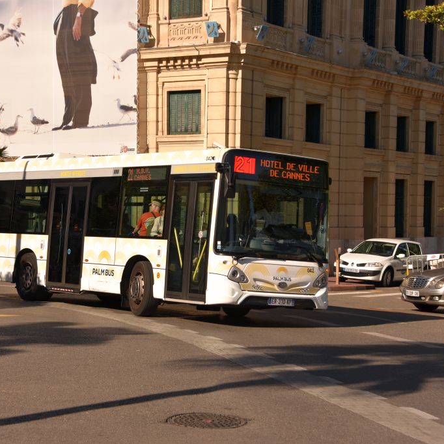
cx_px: 193
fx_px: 1204
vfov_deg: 20.9
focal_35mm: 83
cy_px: 222
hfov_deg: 20.9
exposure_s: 1/500
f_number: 7.1
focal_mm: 65
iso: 100
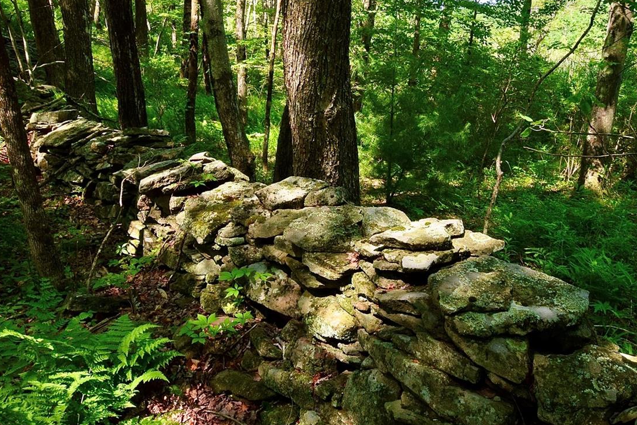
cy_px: 176
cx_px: 346
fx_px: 495
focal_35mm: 28
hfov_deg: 65.4
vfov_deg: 46.2
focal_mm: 10
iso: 250
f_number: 18
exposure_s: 1/20
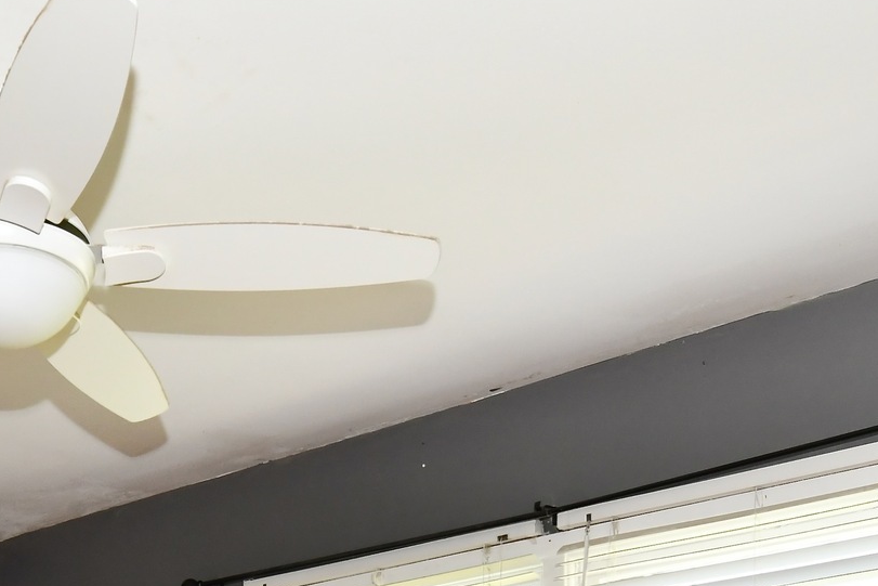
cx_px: 86
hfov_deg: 35.3
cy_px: 954
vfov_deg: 20.5
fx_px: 1293
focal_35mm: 53
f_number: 6.3
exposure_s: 1/80
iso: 640
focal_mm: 14
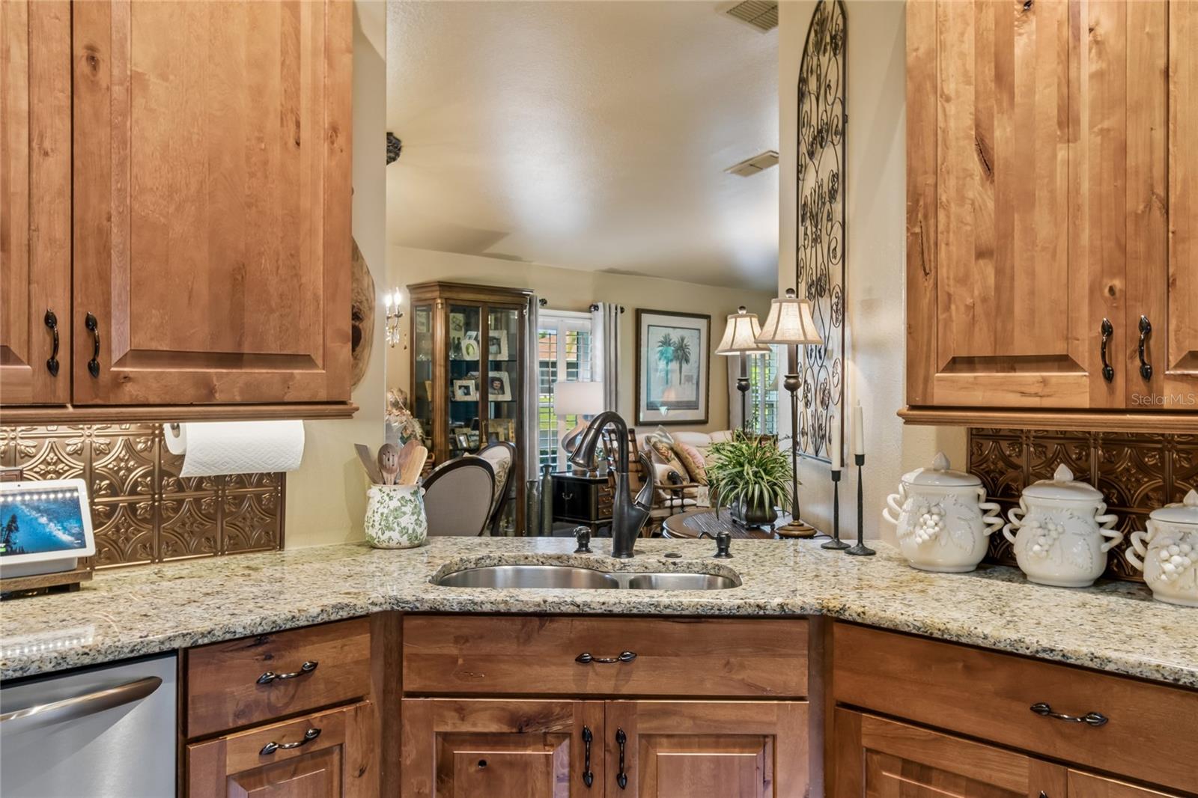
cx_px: 599
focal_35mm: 30
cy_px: 399
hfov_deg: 61.9
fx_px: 998
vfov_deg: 43.6
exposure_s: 1/5
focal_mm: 20
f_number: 7.1
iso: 100
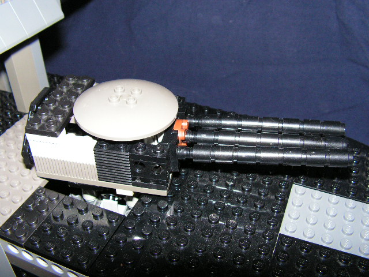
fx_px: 384
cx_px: 184
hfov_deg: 51.4
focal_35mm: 36
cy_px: 138
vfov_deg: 39.7
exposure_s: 1/40
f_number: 3.2
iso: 200
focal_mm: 6
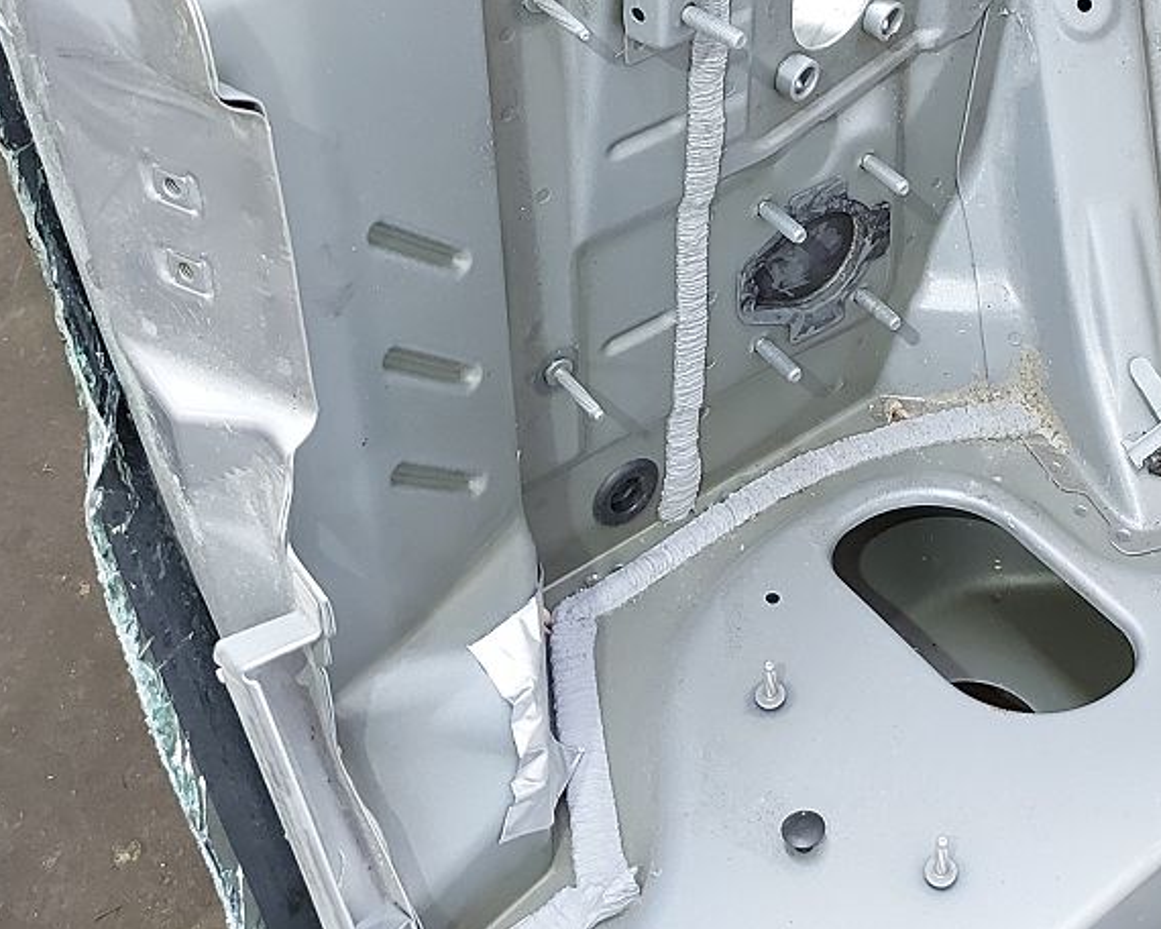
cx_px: 966
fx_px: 1959
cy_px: -90
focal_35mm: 57
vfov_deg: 24.9
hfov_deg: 31.9
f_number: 1.8
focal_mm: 5.23
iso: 250
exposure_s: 1/33
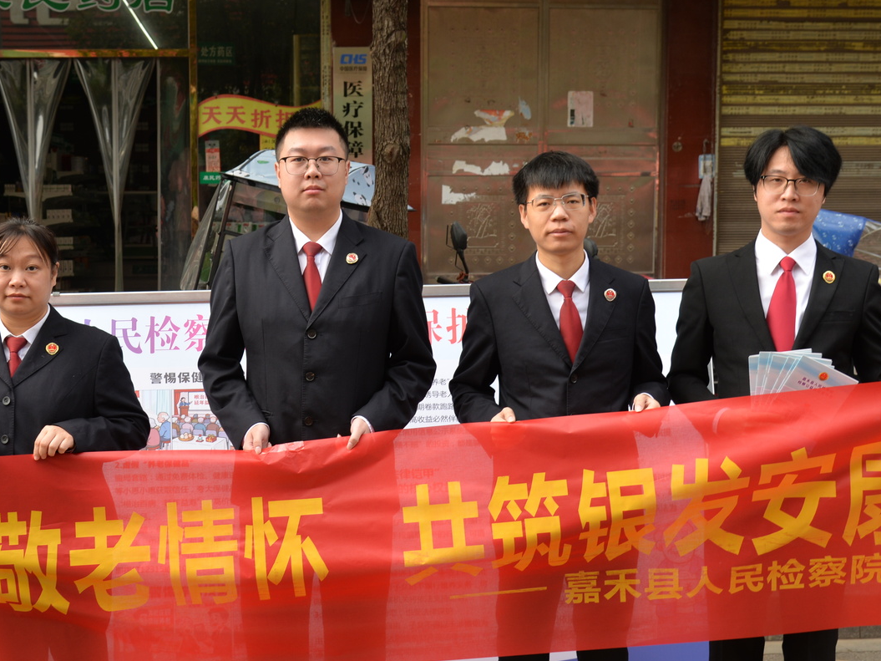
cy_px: 366
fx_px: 1425
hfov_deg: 34.1
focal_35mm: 56
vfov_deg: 26.1
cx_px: 318
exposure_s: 1/125
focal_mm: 32
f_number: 5.6
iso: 200
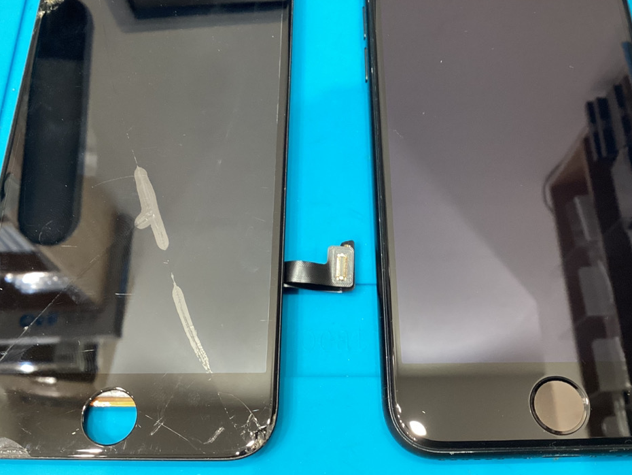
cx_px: 331
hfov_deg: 46.8
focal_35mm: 40
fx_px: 730
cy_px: 188
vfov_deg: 35.8
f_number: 2.4
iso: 125
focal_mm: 3.3
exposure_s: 1/50
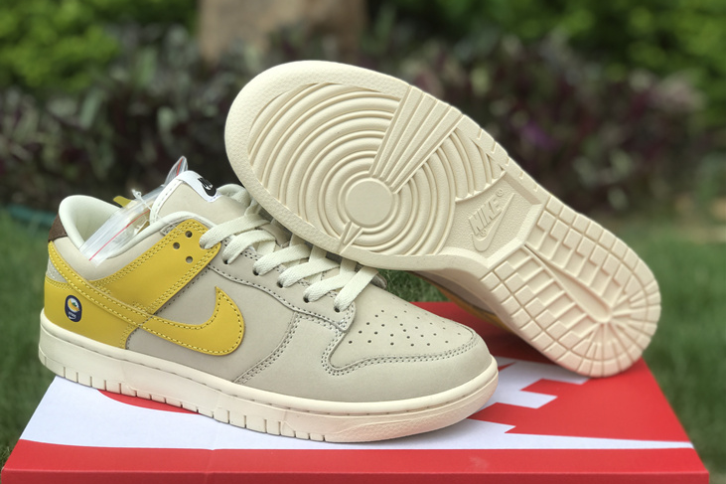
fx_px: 1210
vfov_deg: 22.6
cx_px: 360
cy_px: 224
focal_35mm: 60
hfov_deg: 33.4
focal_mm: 6.6
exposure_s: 1/447
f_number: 2.8
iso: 20
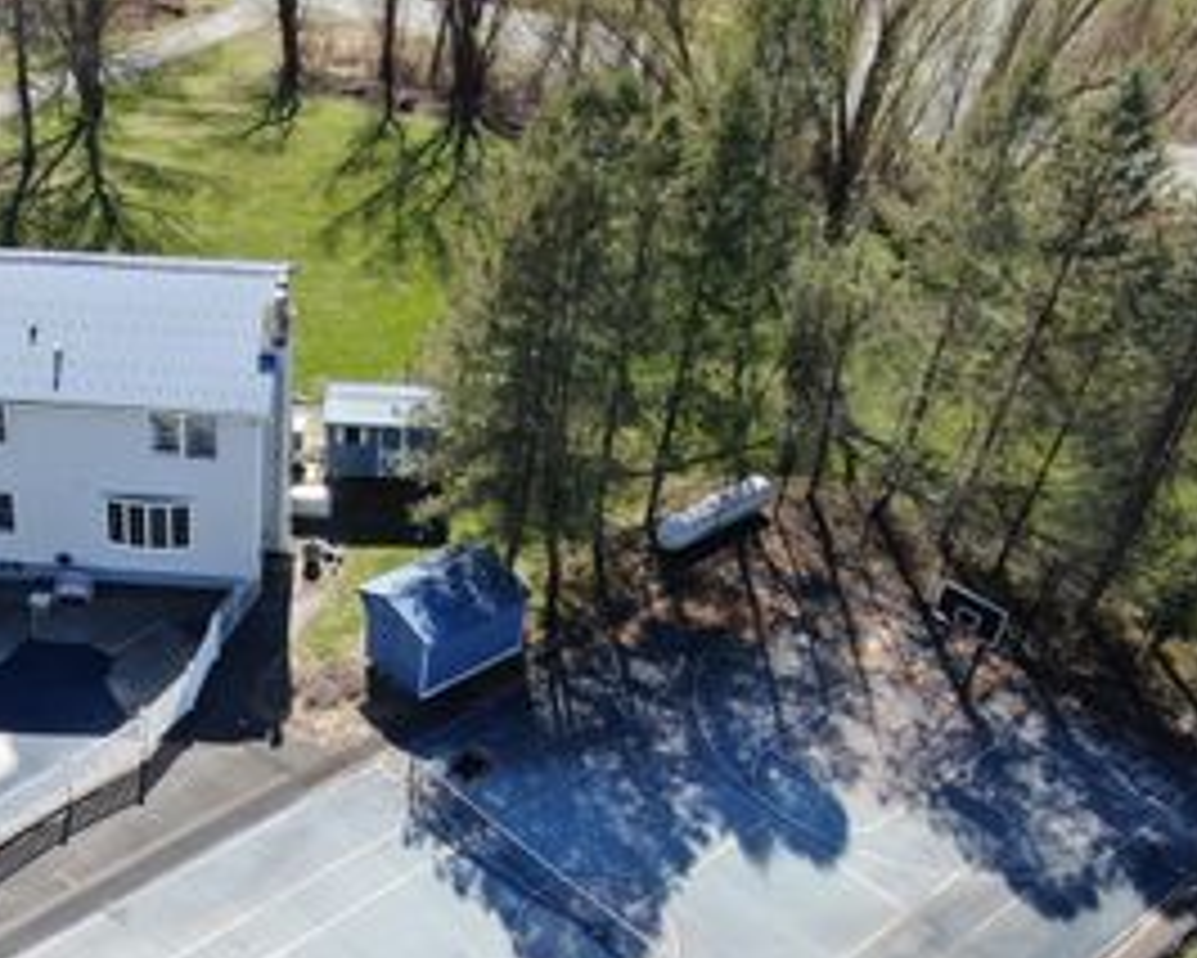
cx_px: 207
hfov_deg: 40.0
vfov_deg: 32.7
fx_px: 1559
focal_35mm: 44
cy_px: 839
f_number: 2.8
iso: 100
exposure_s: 1/30
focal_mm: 4.39
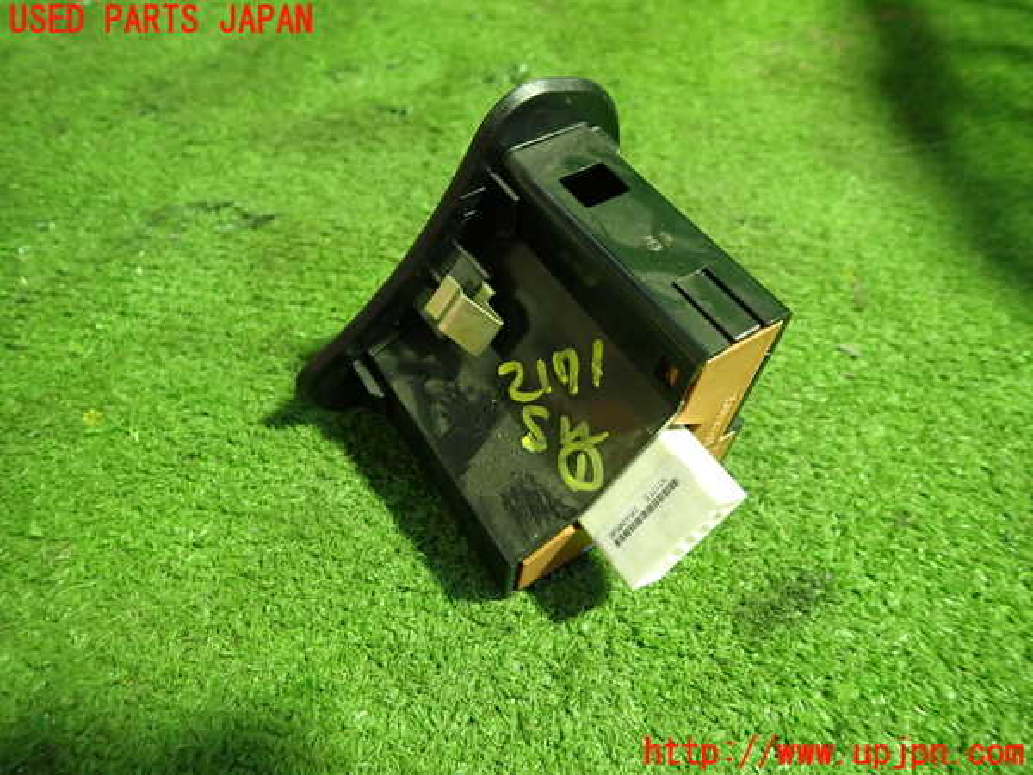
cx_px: 516
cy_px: 388
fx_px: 746
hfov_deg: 69.4
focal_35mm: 25
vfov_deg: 54.9
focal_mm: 4.5
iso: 500
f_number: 2
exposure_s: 1/30
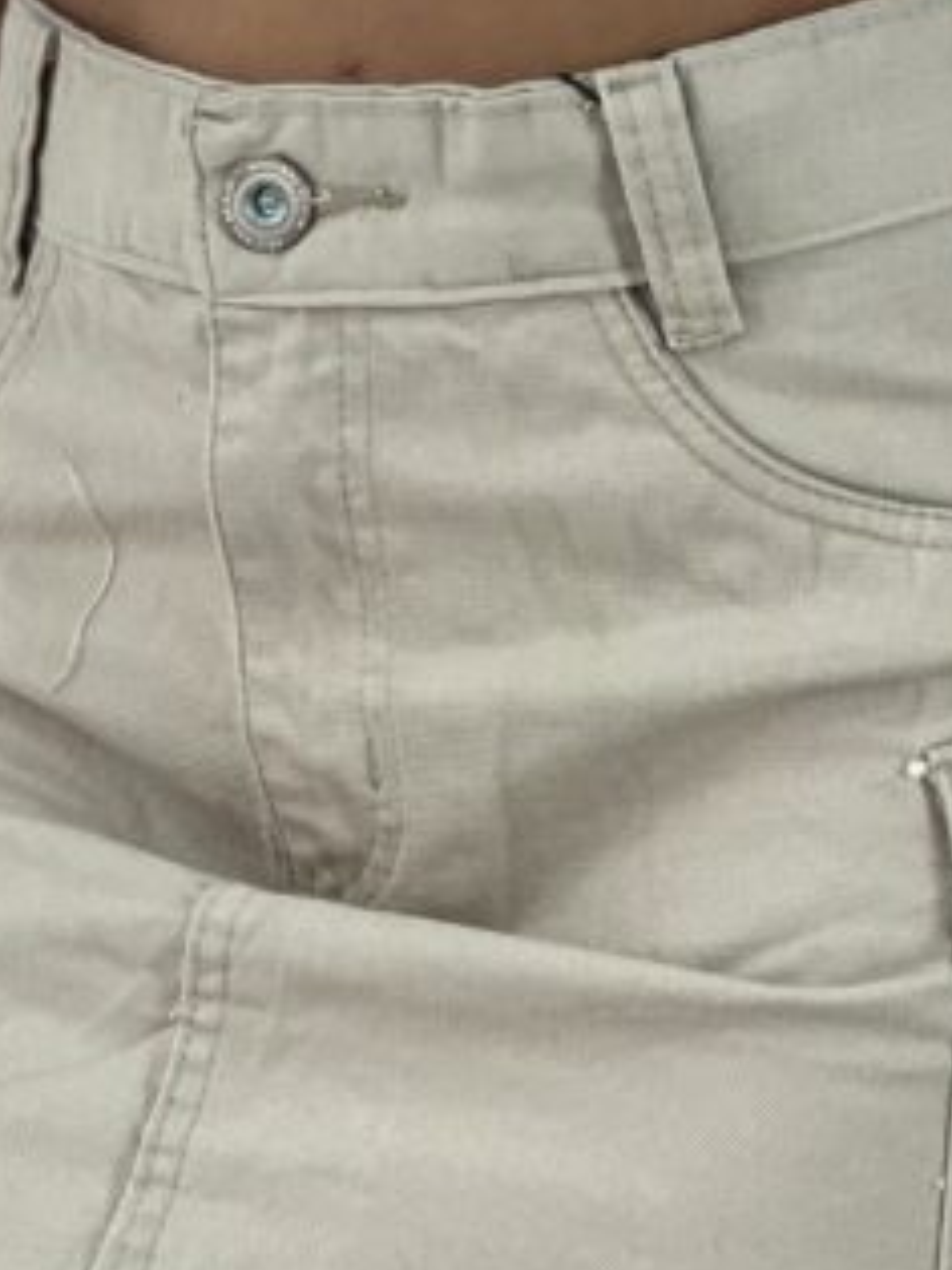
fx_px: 8366
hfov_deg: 6.5
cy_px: 1264
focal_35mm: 228
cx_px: 613
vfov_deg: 8.6
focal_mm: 9
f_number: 2.8
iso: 64
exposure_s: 1/120
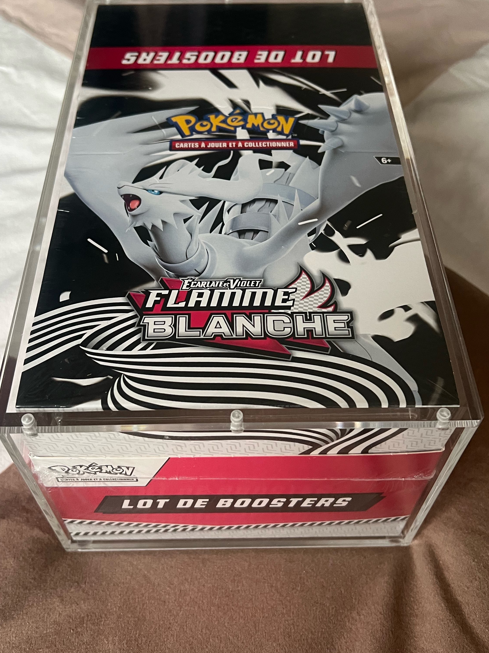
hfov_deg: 40.7
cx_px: 230
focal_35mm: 35
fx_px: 659
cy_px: 307
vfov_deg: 52.6
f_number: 1.5
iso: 250
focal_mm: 5.7
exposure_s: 1/50
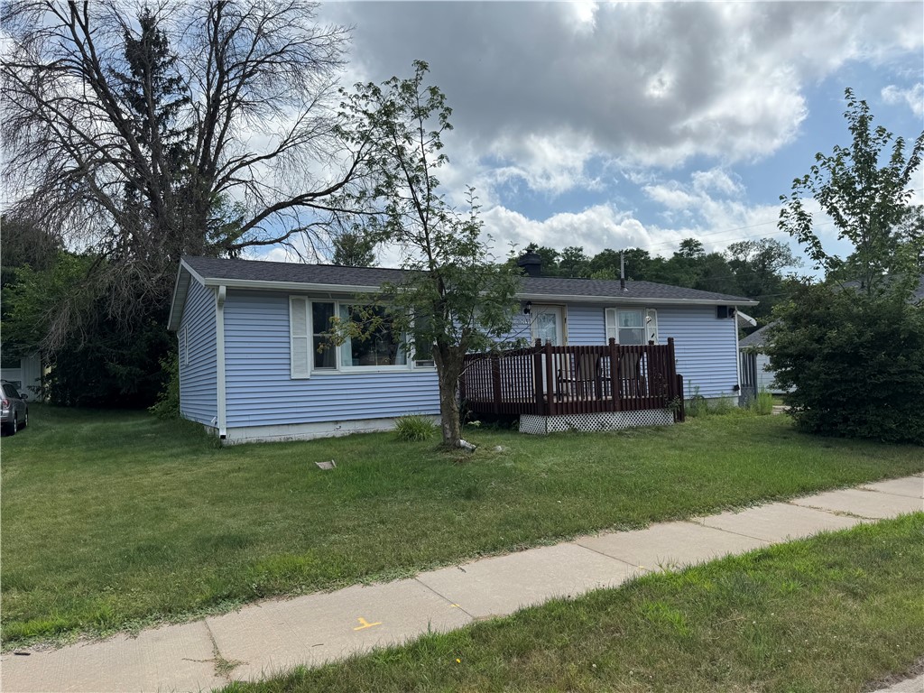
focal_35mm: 24
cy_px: 346
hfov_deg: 71.6
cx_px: 462
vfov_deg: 56.8
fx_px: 641
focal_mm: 6.76
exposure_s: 1/7092
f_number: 1.78
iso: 80
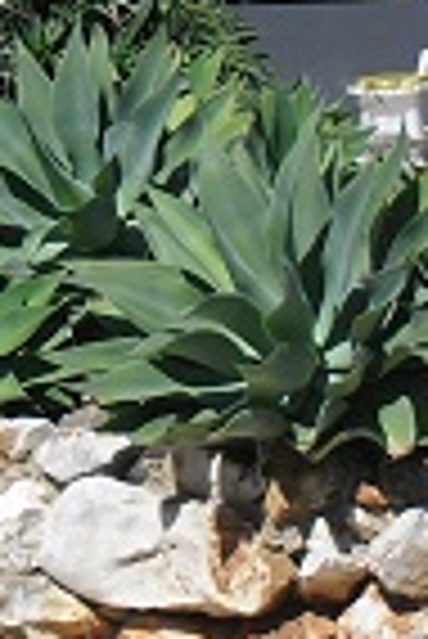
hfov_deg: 12.9
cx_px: 128
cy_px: -20
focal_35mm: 106
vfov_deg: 18.7
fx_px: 1886
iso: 80
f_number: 9
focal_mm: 4.9
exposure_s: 1/189
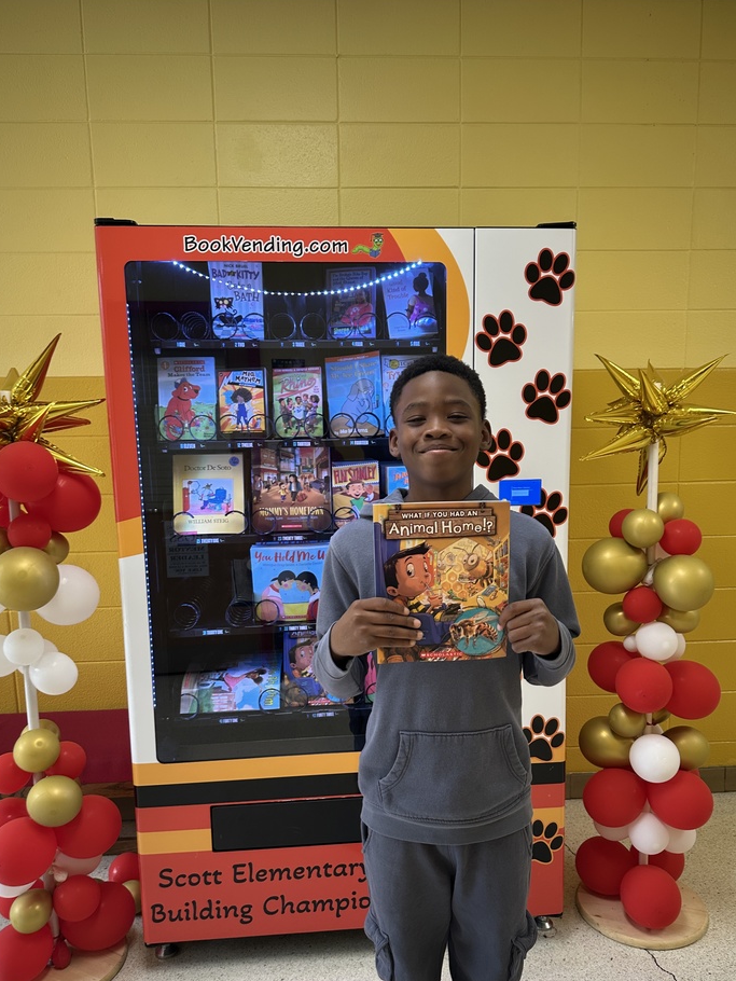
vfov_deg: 65.1
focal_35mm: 27
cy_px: 541
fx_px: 765
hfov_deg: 51.4
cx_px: 383
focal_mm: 6.86
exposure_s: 1/60
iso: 125
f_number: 1.78
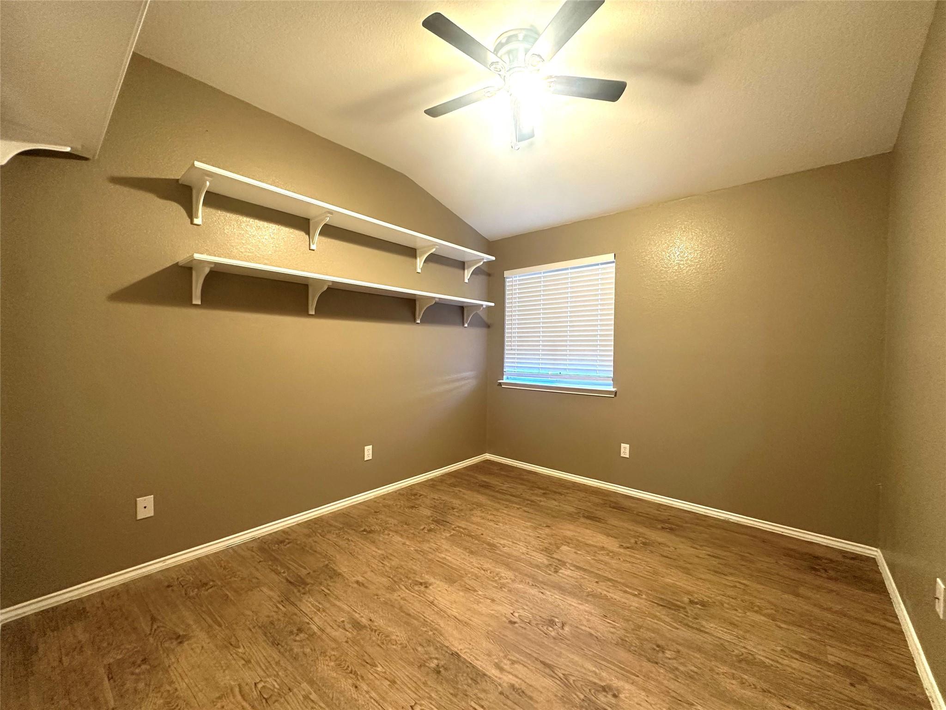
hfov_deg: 102.1
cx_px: 473
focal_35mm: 14
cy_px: 355
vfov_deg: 85.7
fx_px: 383
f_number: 2.2
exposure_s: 1/60
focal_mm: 2.22
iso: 250
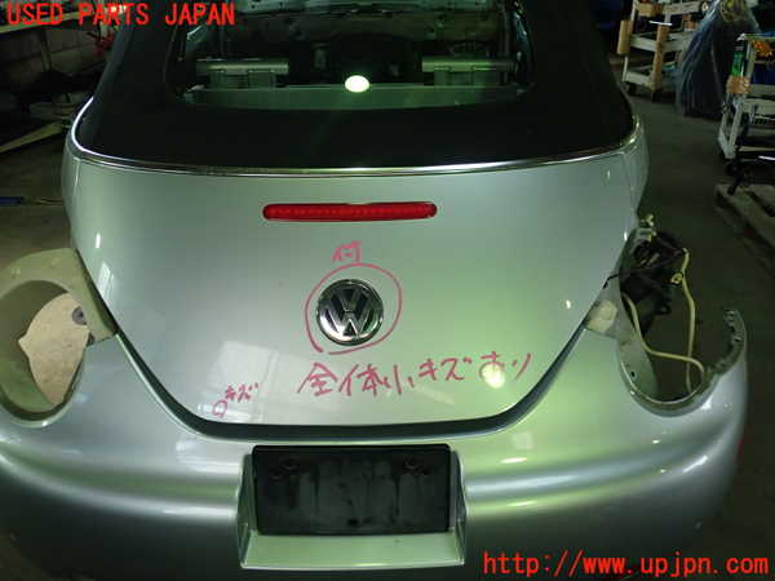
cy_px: 290
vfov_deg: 46.8
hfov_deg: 60.0
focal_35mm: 30
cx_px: 388
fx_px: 672
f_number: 2.3
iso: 200
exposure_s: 1/125
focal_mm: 5.5
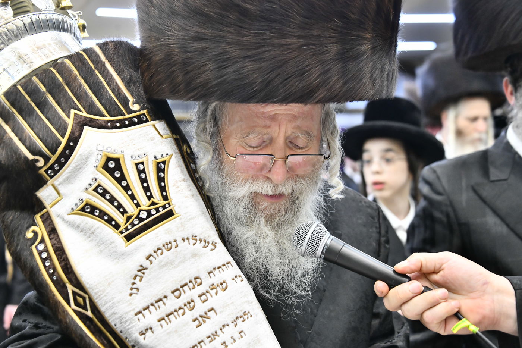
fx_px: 942
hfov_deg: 31.0
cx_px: 261
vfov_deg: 20.9
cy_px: 174
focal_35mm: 65
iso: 2500
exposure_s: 1/160
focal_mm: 65
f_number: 5.6
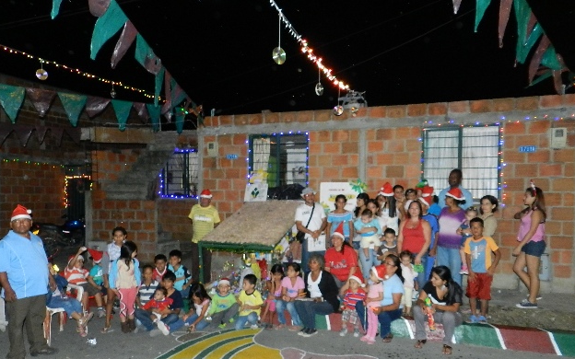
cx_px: 291
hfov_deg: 72.5
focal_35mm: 25
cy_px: 206
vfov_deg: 49.1
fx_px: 392
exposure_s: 1/30
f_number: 3.4
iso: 800
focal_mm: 4
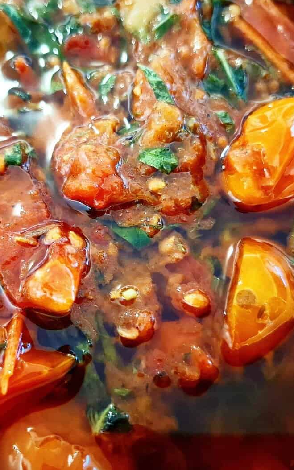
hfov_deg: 34.0
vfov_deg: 52.6
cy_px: 206
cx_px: 89
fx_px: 474
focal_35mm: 37
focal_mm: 5.54
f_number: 1.8
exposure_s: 1/33
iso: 400
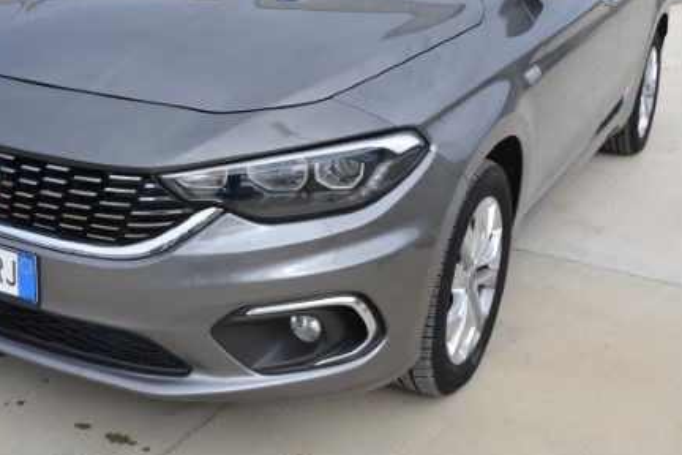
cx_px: 276
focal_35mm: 55
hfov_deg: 36.1
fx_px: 1042
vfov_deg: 24.3
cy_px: 112
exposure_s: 1/200
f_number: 7.1
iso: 100
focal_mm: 22
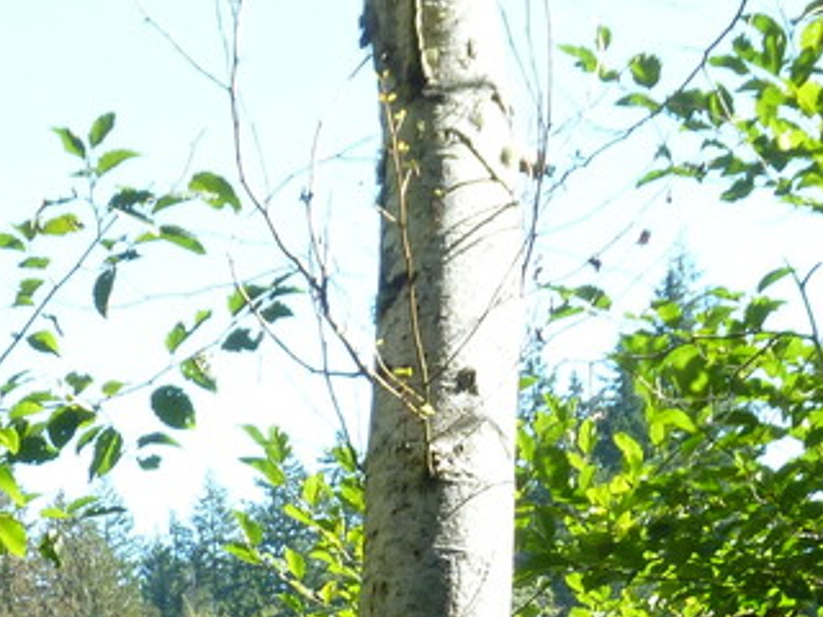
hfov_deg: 11.0
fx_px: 4280
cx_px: 211
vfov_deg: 8.0
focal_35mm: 180
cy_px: 1126
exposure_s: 1/100
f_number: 4.2
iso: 80
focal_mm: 8.1
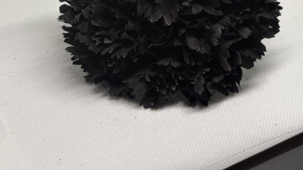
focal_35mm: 77
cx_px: 150
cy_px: -35
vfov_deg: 15.1
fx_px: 619
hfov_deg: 27.5
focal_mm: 5.96
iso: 25
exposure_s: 1/122
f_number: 1.6
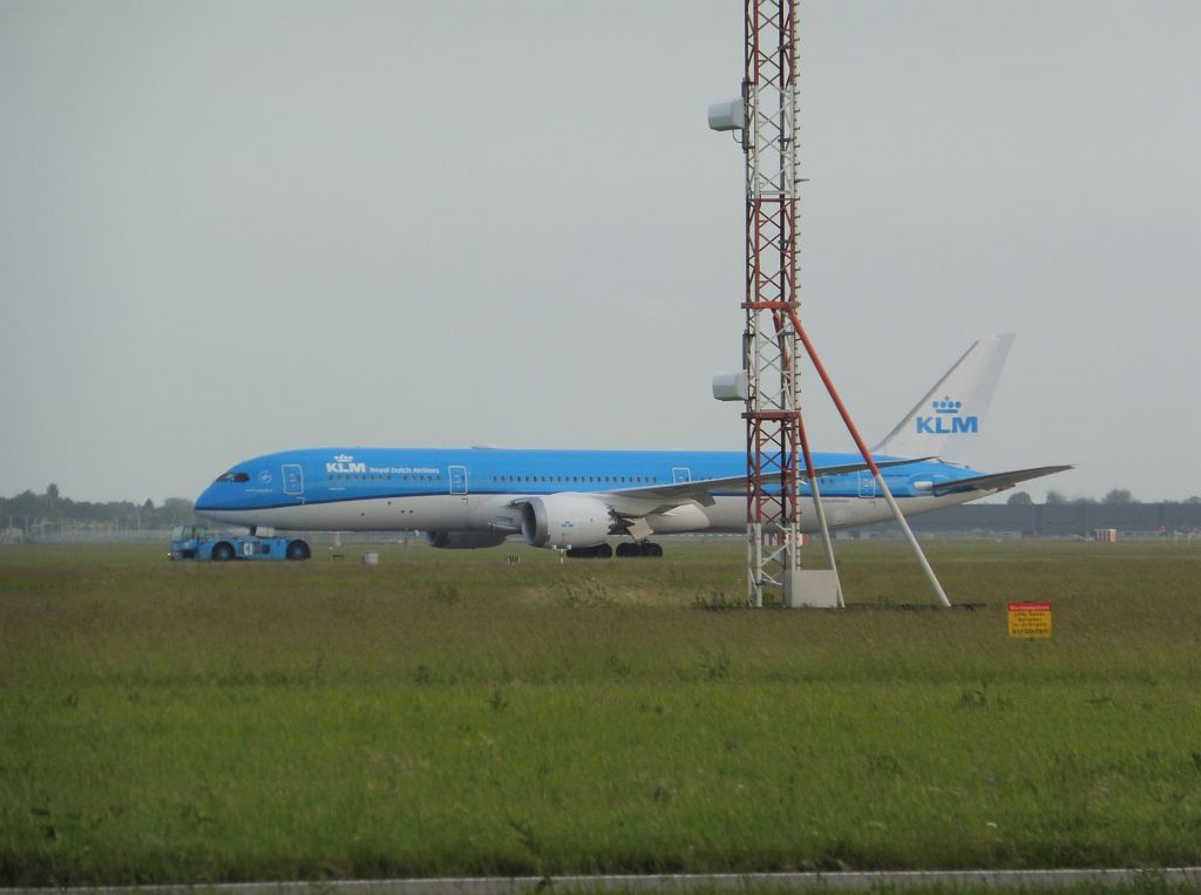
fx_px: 12115
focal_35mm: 350
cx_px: 600
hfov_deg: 5.7
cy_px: 448
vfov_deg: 4.2
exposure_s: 1/200
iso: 100
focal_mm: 62.5
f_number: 6.3
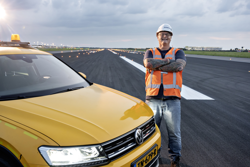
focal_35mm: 34
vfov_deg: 38.4
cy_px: 84
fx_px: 240
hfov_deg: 55.1
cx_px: 125
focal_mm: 34.5
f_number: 5.6
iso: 2000
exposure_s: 1/30
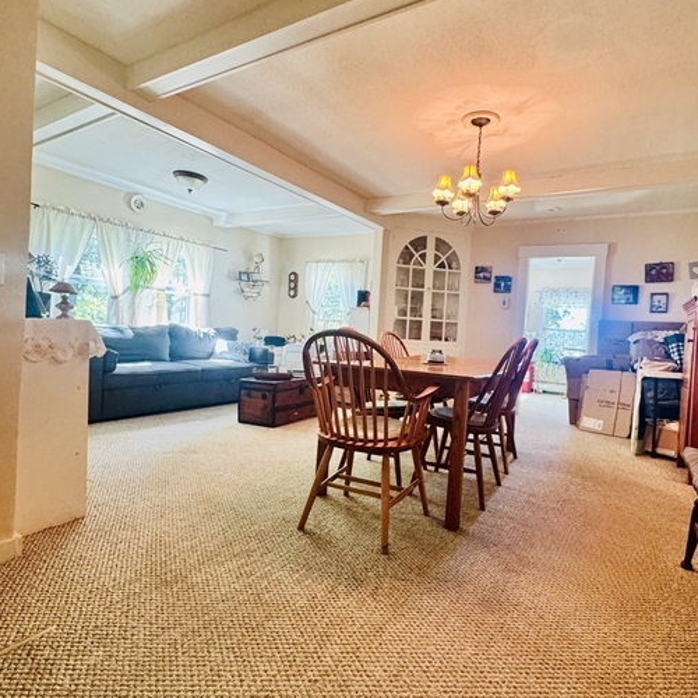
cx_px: 388
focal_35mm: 19
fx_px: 433
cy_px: 339
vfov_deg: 77.7
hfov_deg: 77.4
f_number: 2.2
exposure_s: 1/60
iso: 320
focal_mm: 2.22
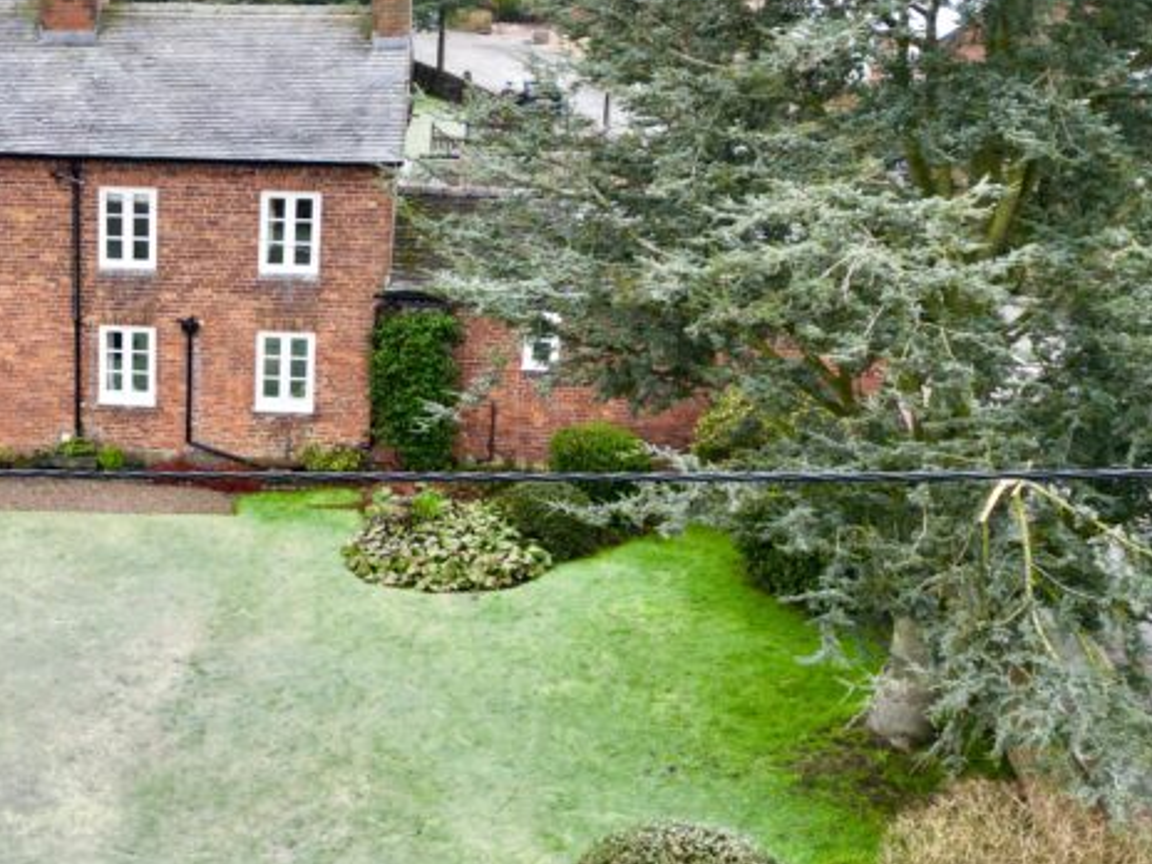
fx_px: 1764
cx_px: 134
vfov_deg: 27.5
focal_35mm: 53
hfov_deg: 34.3
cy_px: 397
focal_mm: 6.72
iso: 100
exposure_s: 1/500
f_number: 1.7
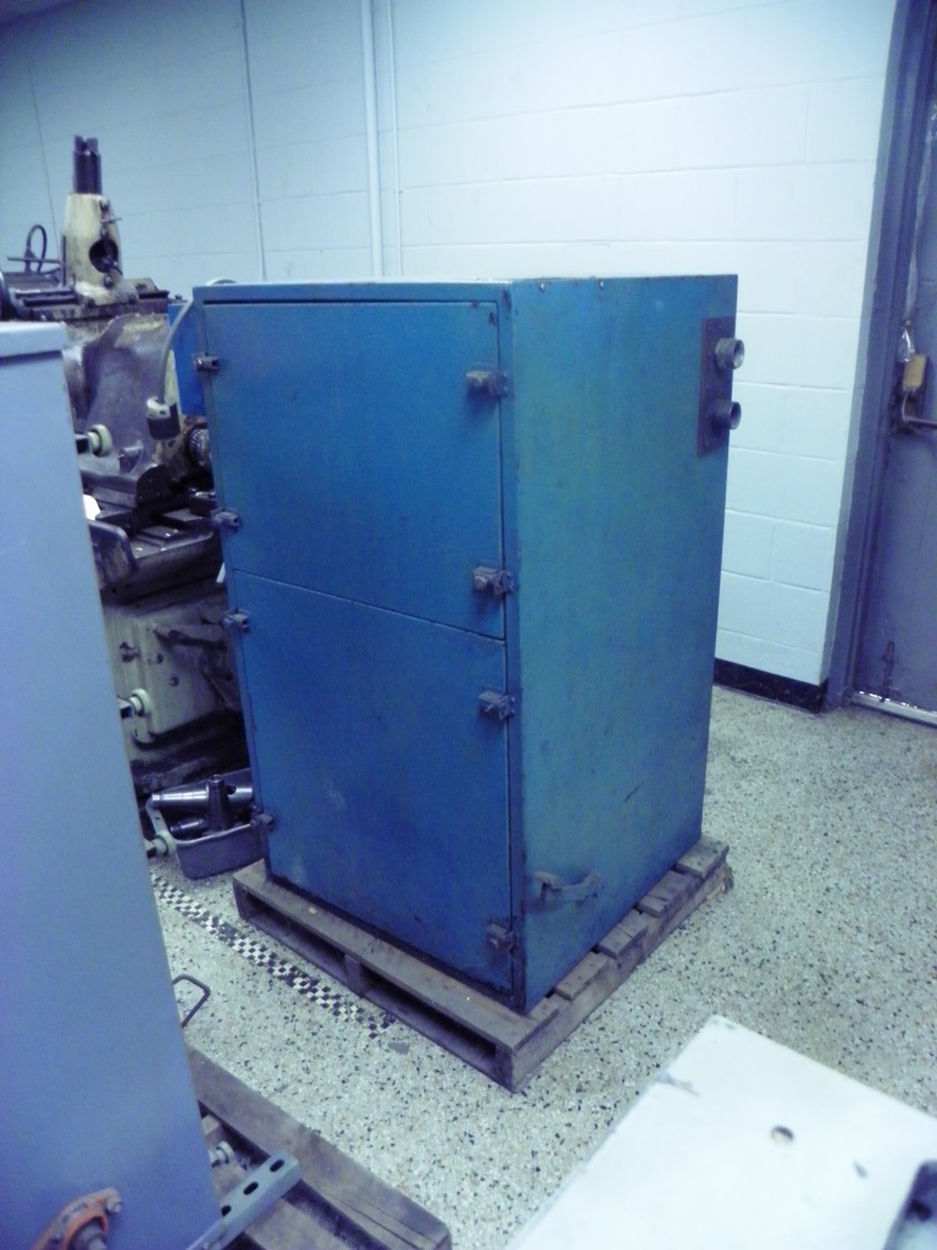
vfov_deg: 67.3
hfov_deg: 53.1
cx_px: 468
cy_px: 625
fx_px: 938
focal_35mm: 26
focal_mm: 4.6
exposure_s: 1/20
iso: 400
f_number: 2.8
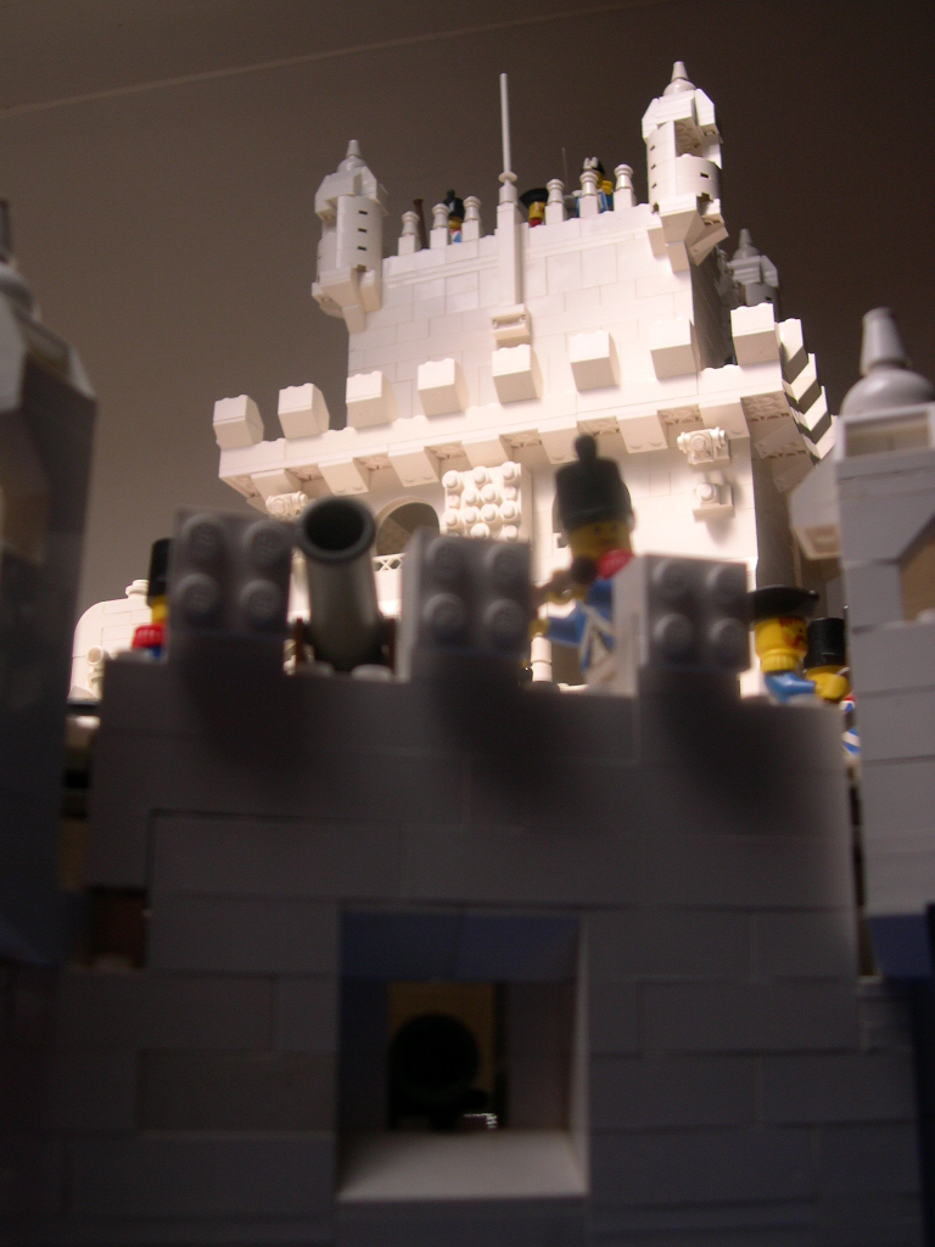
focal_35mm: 38
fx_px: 1369
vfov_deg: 49.0
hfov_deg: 37.7
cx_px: 468
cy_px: 624
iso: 100
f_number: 2.8
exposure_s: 1/538
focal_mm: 8
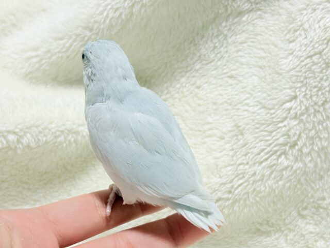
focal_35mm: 52
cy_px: 124
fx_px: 496
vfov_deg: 28.0
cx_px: 165
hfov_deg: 36.8
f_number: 1.6
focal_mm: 5.96
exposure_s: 1/33
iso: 100
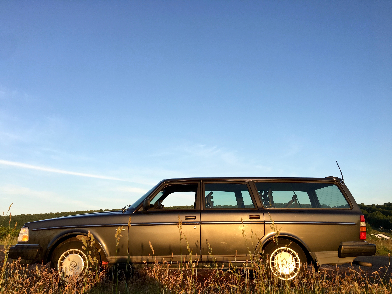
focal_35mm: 29
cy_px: 147
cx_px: 196
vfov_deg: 48.2
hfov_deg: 61.7
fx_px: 328
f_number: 2.2
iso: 25
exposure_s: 1/343
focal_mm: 4.15
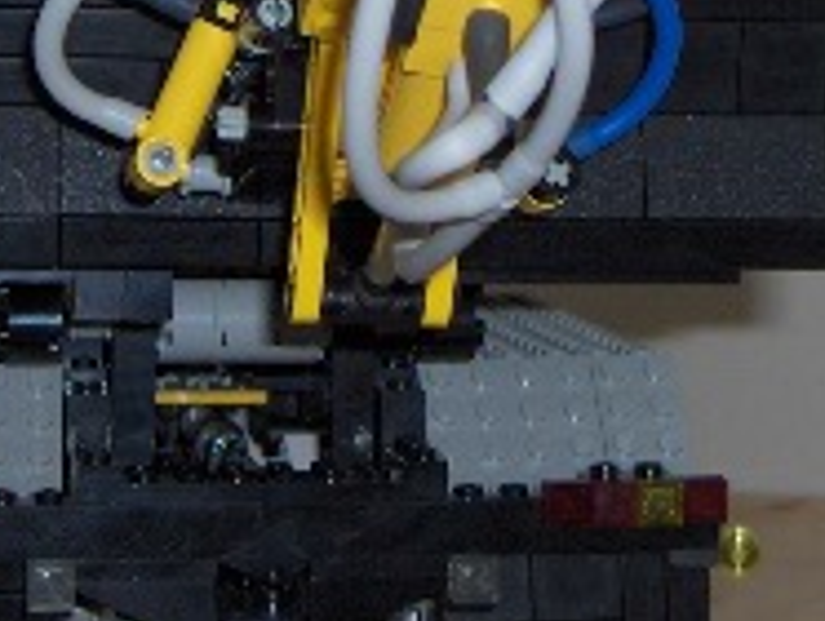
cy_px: -111
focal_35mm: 134
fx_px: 3198
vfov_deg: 10.9
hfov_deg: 14.7
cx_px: 435
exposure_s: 1/60
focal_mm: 8
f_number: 2.8
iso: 100
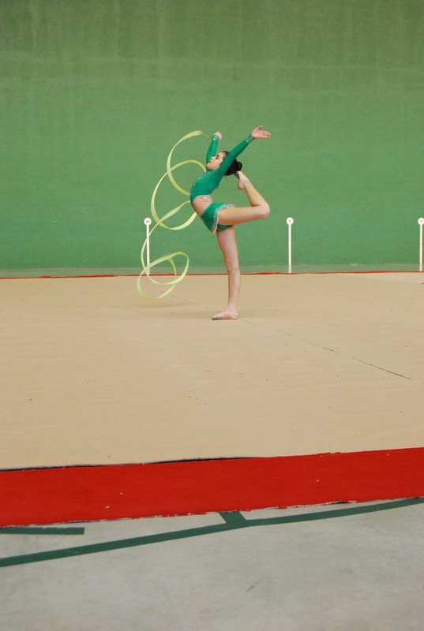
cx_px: 212
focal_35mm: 51
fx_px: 897
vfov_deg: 38.8
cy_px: 316
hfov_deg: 26.6
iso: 1600
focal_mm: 34
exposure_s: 1/125
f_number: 7.1
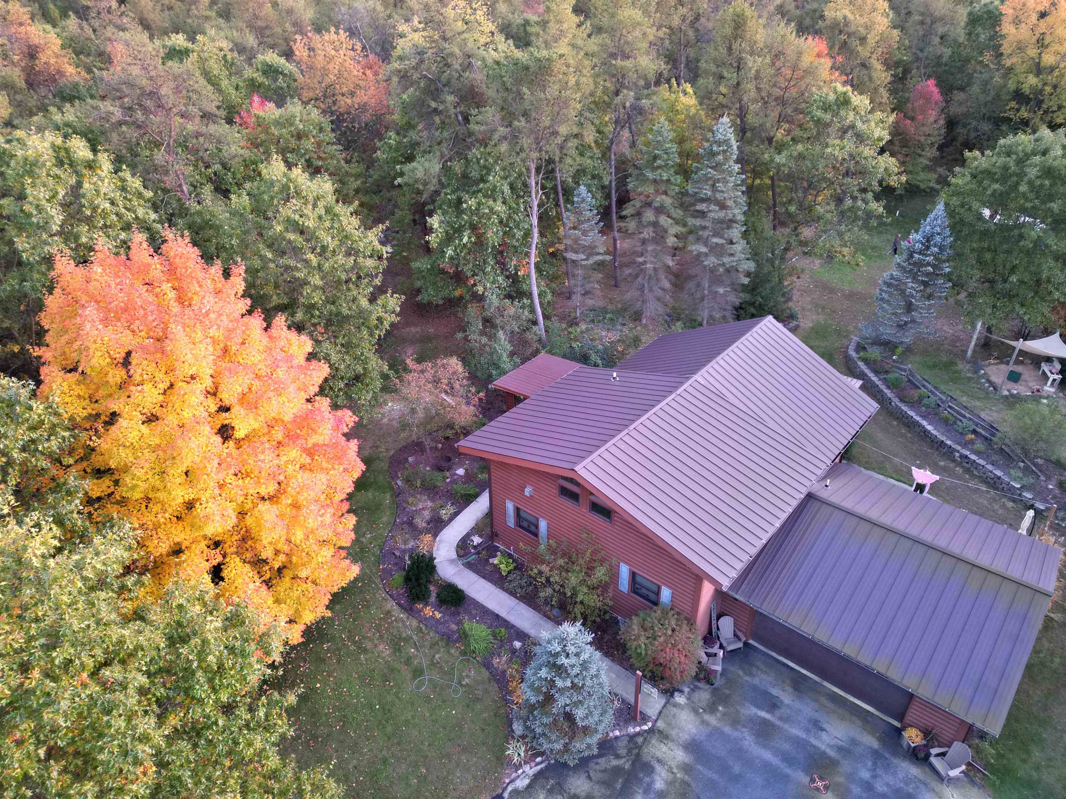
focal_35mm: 24
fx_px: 739
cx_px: 533
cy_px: 400
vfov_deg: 56.8
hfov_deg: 71.6
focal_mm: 6.72
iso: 790
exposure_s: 1/13
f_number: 1.7
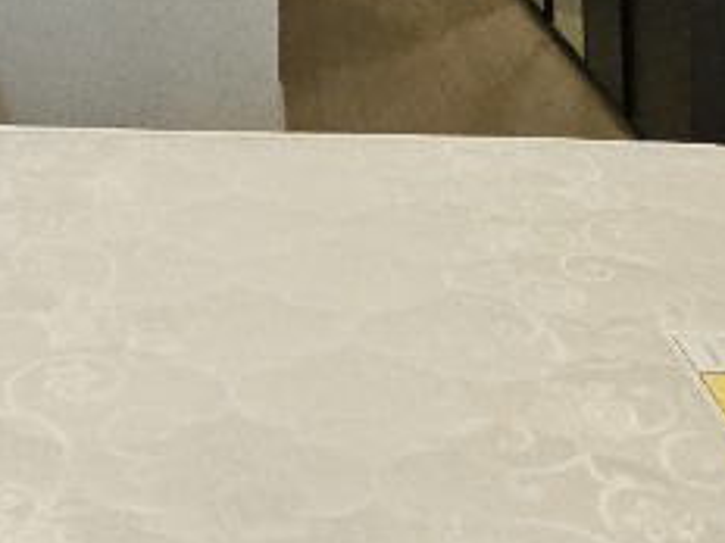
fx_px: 1173
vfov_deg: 20.7
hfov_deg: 33.2
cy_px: -346
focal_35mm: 56
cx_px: 128
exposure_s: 1/50
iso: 400
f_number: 2.2
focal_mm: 2.2
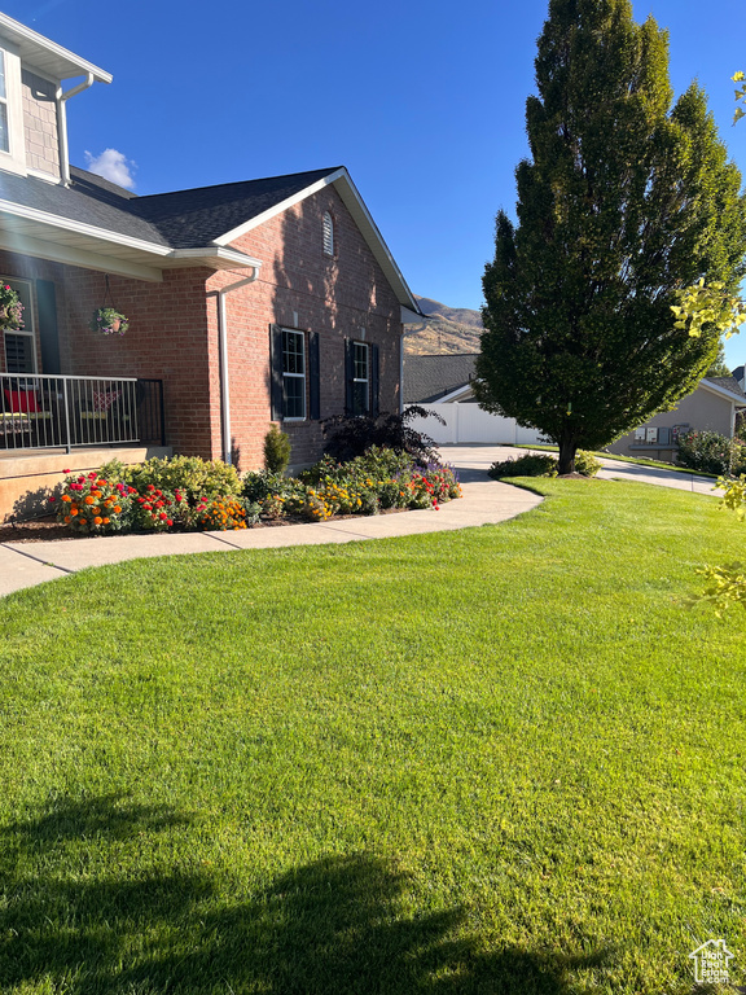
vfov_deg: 67.3
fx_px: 747
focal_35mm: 26
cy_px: 498
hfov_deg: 53.1
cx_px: 373
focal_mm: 5.7
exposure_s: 1/1972
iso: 50
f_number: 1.5
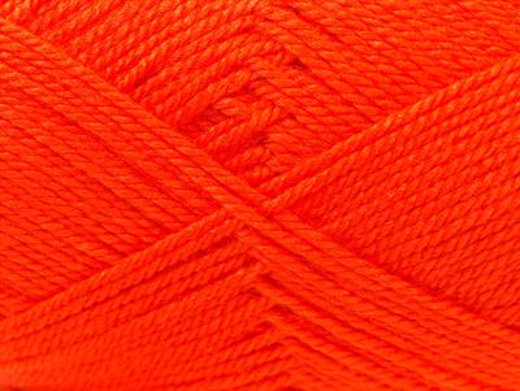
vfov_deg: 15.0
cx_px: 260
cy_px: 196
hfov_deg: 19.8
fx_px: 1489
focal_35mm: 99
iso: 200
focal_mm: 20.29
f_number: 2.9
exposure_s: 1/12
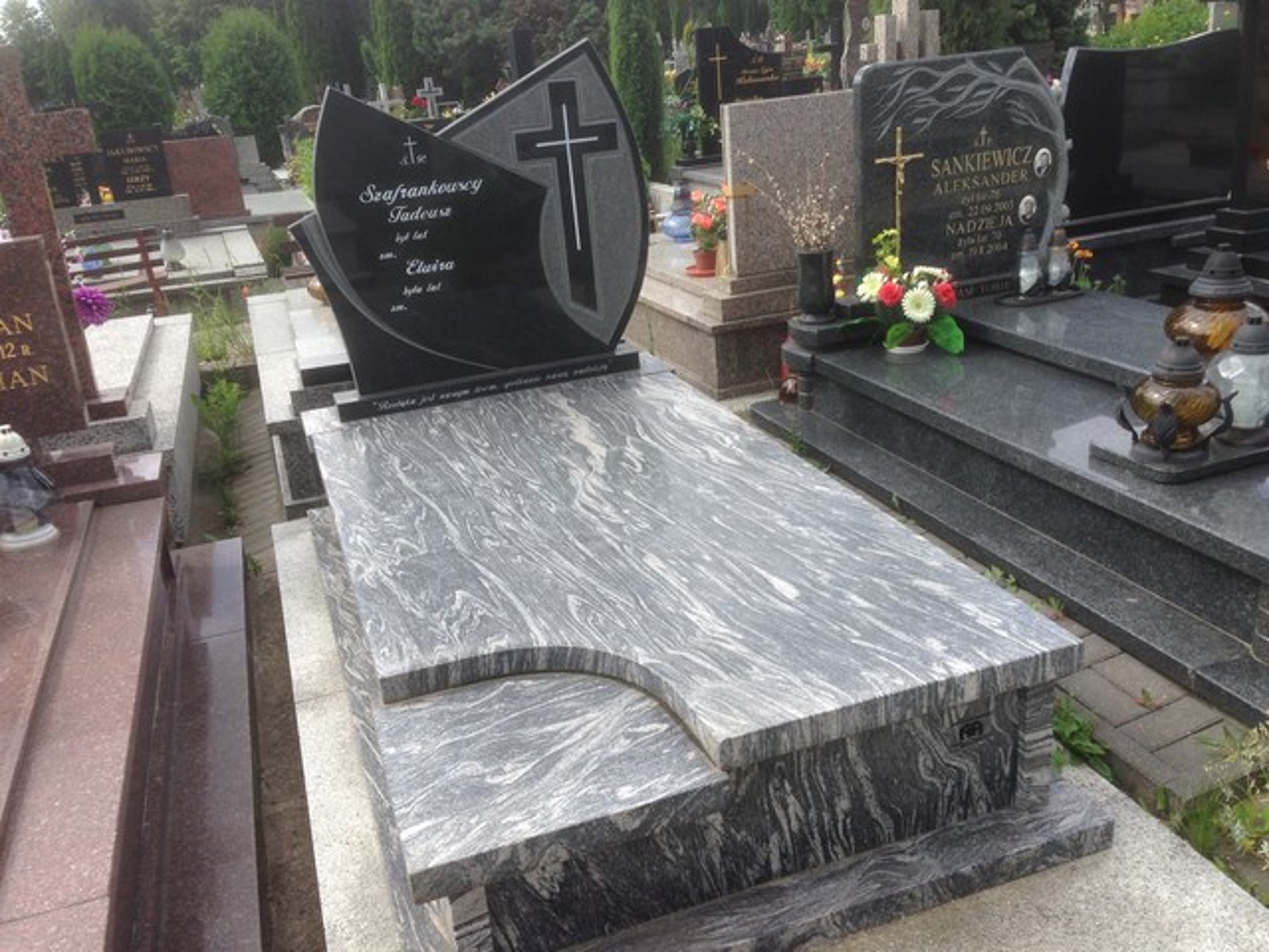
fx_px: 1210
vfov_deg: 42.9
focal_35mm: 33
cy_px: 476
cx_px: 634
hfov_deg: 55.4
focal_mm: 4.12
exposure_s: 1/786
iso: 50
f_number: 2.4
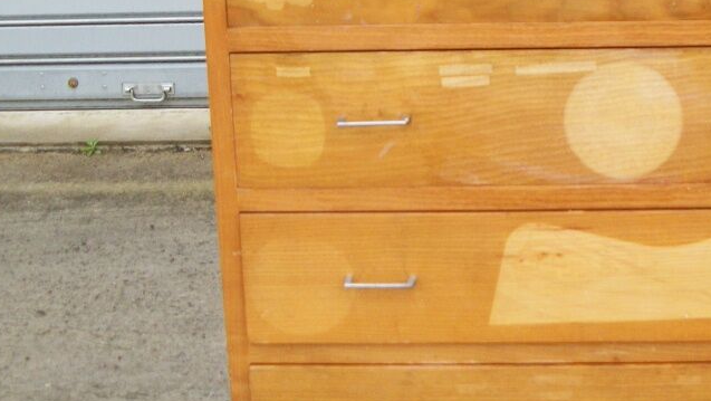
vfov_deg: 17.1
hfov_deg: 29.6
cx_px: 545
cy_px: 94
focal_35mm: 70
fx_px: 1320
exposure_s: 1/250
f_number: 2.9
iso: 80
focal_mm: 5.7
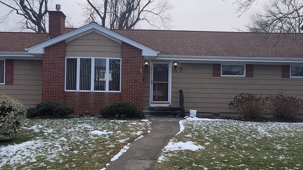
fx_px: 273
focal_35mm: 34
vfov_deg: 34.4
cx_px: 149
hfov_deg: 58.0
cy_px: 62
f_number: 1.8
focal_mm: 5.4
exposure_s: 1/487
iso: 40
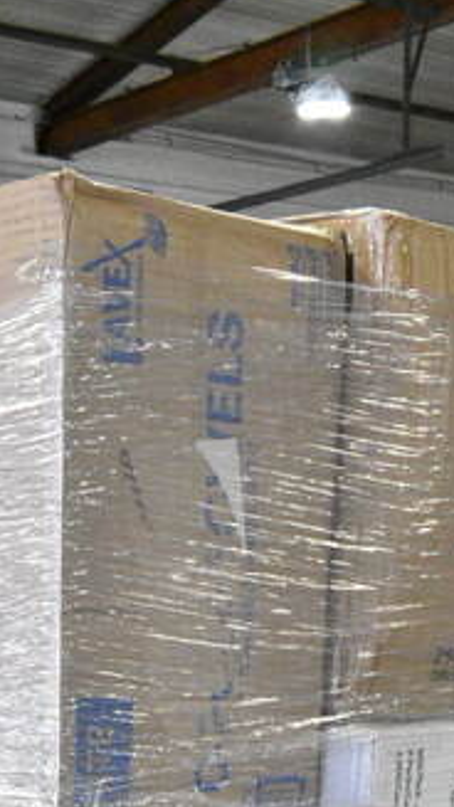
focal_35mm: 79
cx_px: 234
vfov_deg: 23.5
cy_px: 1070
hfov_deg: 15.3
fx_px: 1690
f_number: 9
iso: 6400
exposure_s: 1/320
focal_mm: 18
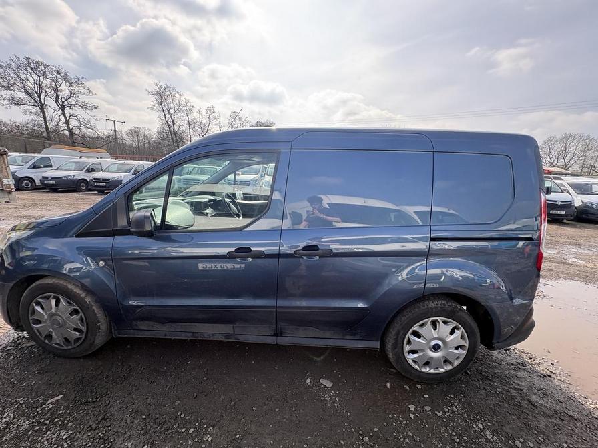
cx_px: 299
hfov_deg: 102.1
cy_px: 224
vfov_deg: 85.7
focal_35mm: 14
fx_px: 242
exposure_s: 1/512
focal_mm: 2.22
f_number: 2.2
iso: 50
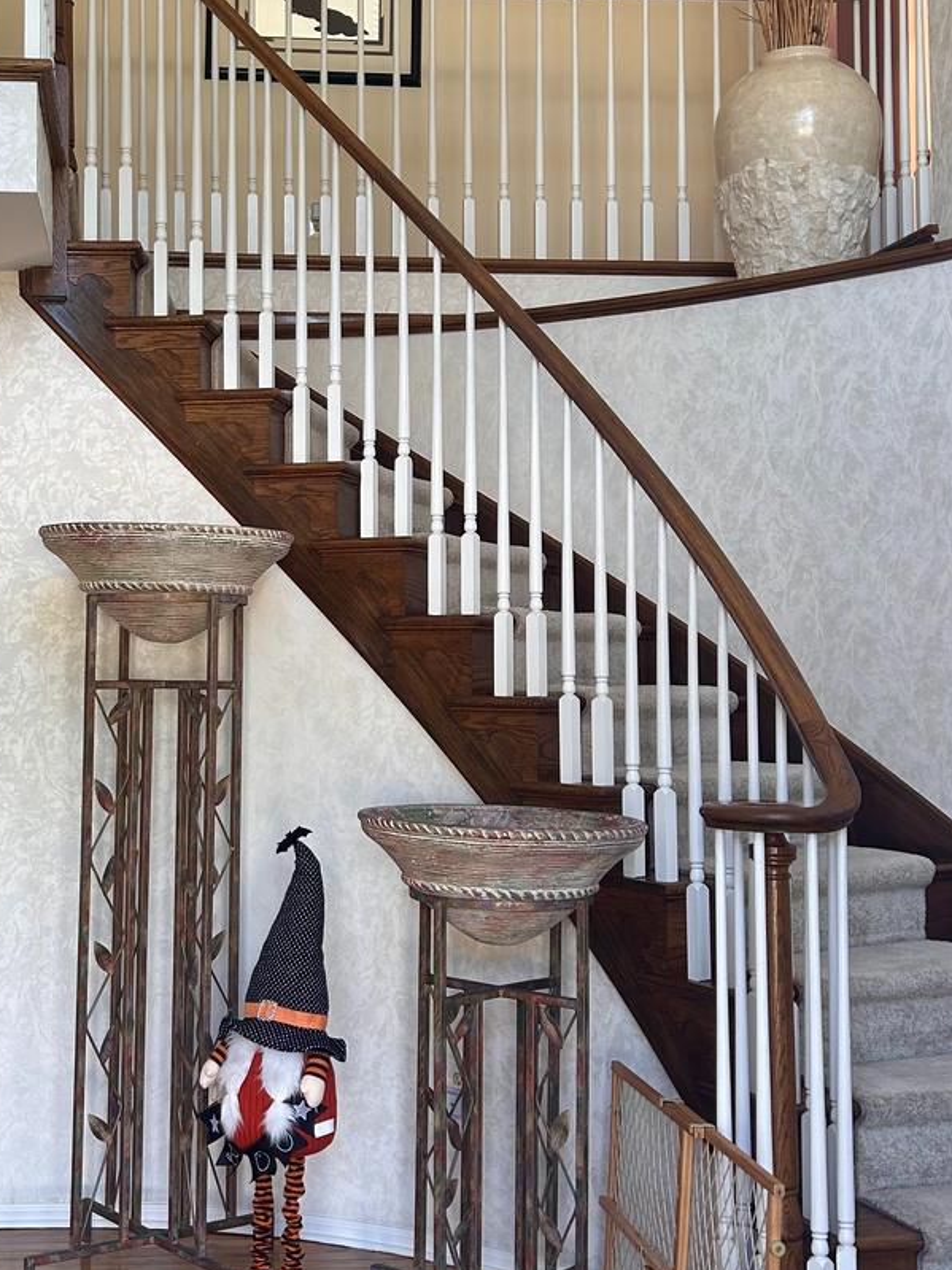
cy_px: 579
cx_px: 281
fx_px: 1834
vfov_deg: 38.2
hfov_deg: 28.8
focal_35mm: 50
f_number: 1.5
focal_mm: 5.7
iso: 64
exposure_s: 1/120
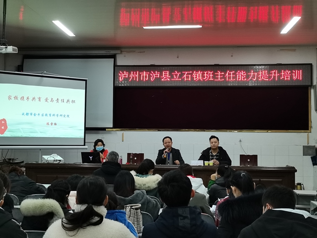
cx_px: 158
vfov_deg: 31.5
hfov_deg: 41.2
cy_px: 119
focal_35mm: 46
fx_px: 421
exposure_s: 1/60
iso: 320
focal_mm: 5.58
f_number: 1.8
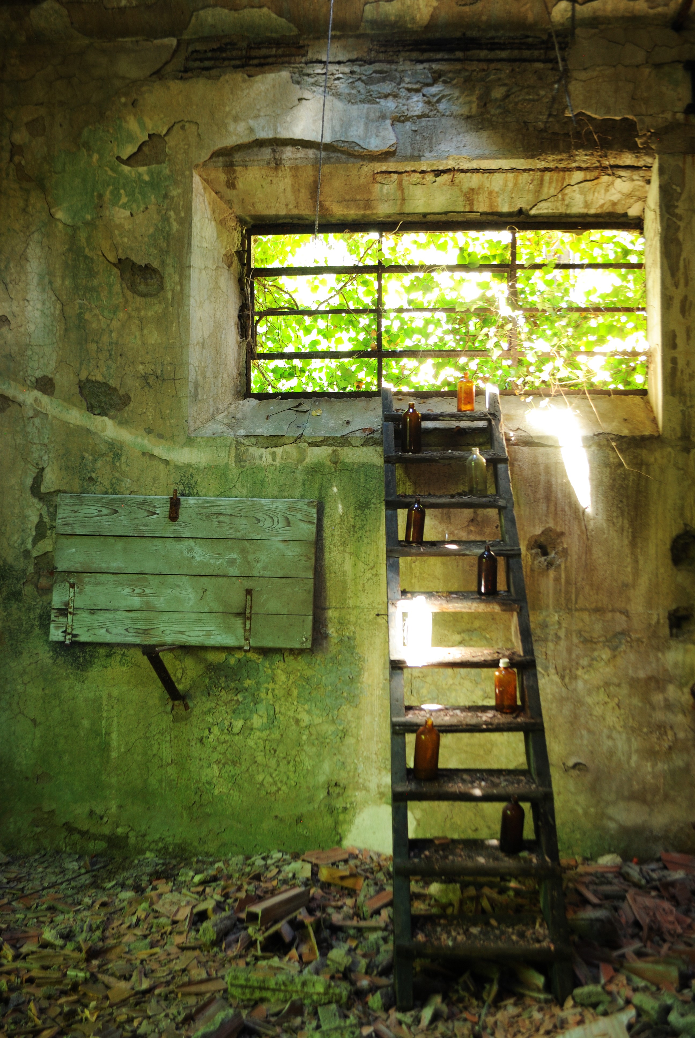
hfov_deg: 40.1
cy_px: 519
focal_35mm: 33
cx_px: 348
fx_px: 953
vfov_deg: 57.2
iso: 100
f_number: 4
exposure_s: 1/1.3
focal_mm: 22
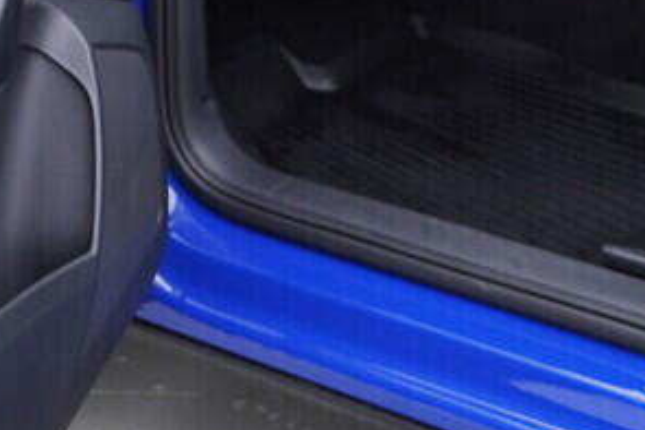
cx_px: 350
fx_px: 2241
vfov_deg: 10.4
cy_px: -298
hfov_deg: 16.4
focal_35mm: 125
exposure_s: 1/40
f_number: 2.8
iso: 125
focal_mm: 24
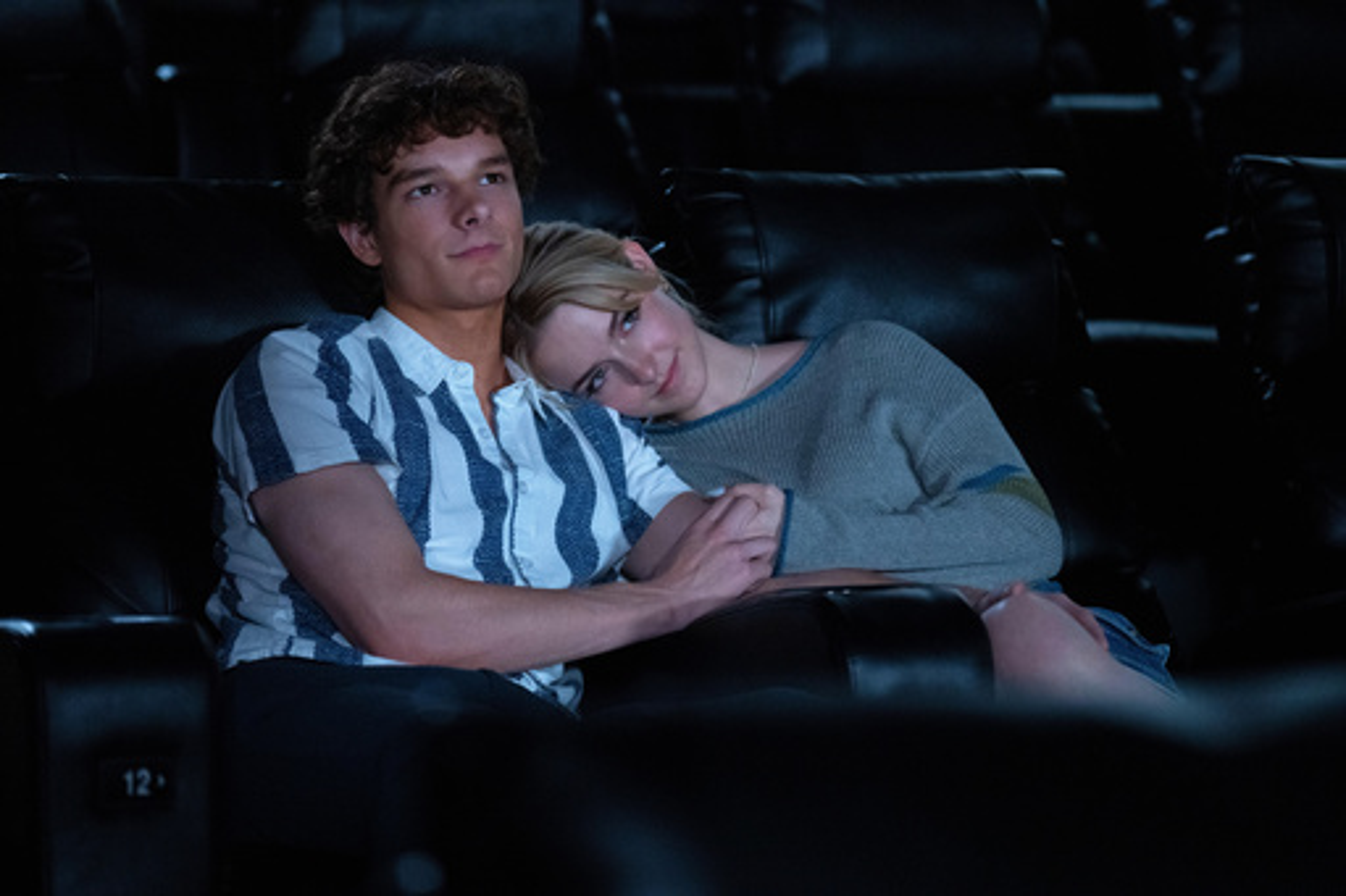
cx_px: 673
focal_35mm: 94
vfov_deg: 14.5
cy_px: 448
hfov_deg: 21.7
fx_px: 3513
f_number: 2.8
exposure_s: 1/125
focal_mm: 94
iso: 10000
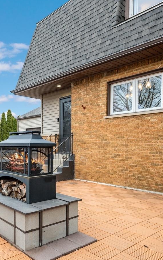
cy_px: 147
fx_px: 220
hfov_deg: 38.5
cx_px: 25
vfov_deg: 61.0
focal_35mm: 31
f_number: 8
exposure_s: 1/50
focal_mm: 17
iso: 400
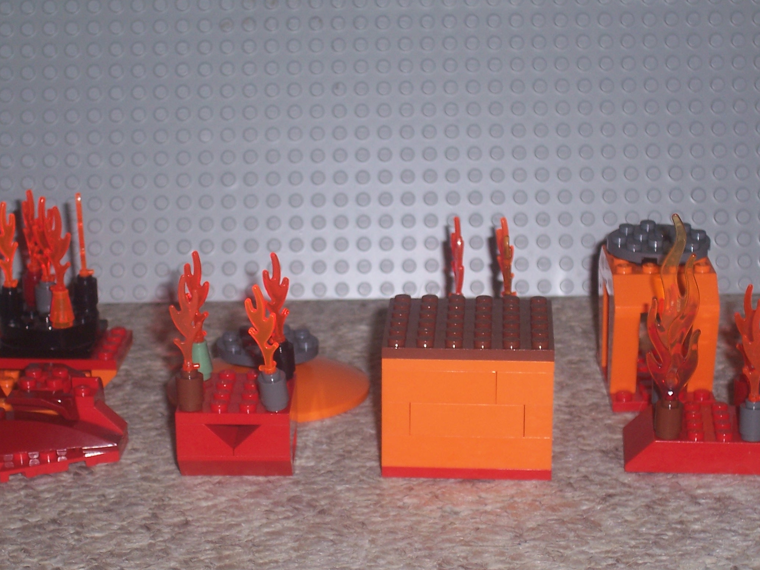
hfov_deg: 19.3
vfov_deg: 14.5
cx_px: 359
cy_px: 314
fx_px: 2240
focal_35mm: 102
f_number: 4.1
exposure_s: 1/90
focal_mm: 13.5
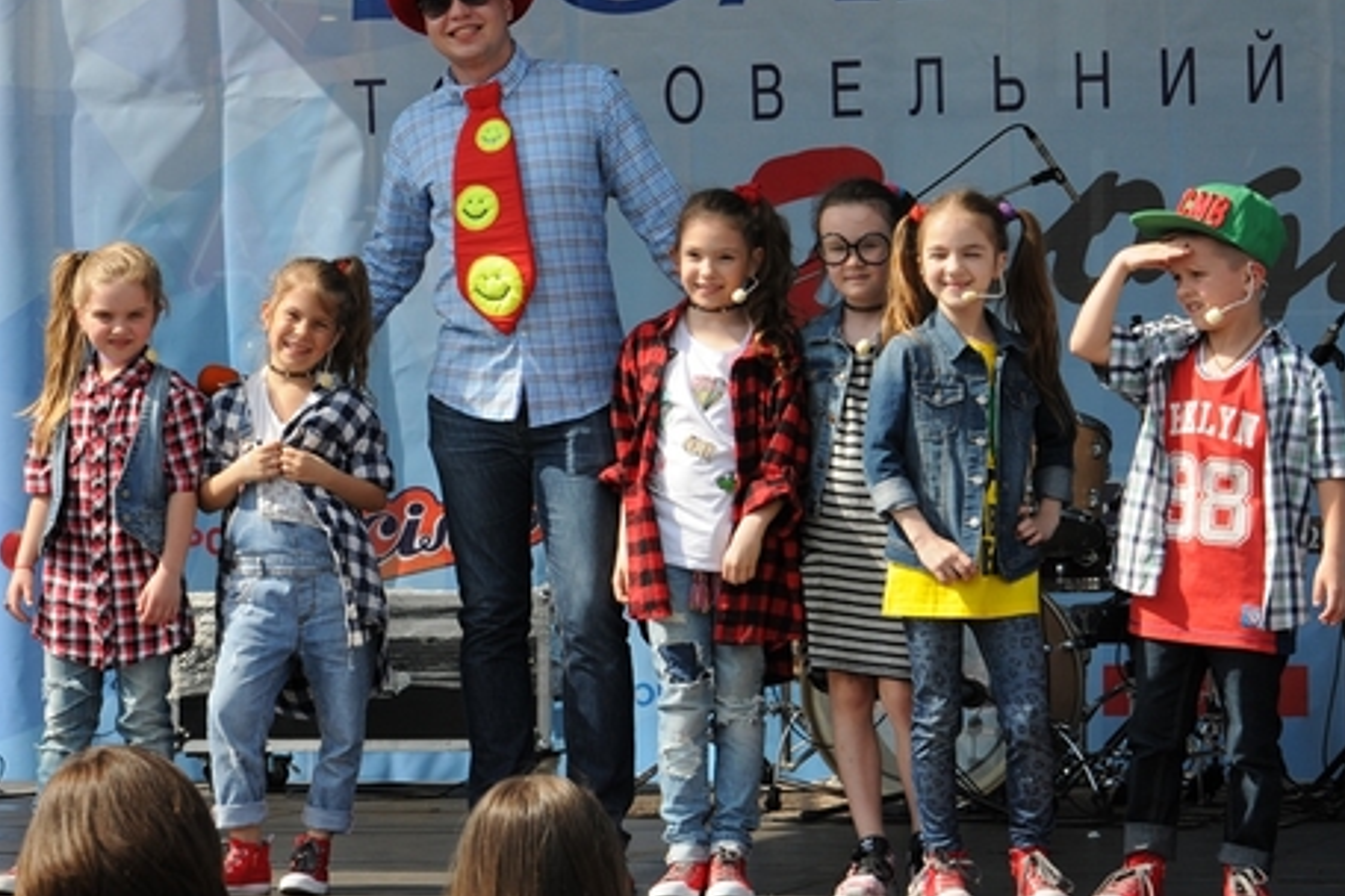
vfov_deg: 9.9
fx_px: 5155
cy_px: 361
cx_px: 675
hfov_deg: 14.9
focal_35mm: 138
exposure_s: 1/500
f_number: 8
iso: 400
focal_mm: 70
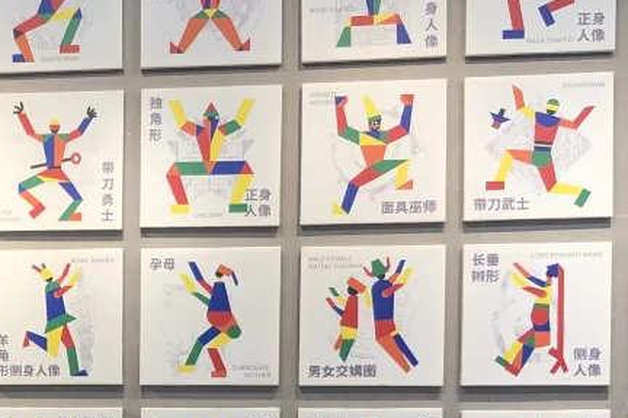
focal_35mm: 97
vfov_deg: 13.8
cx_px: -58
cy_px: 454
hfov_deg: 20.1
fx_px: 1692
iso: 20
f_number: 1.8
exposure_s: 1/125
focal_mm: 4
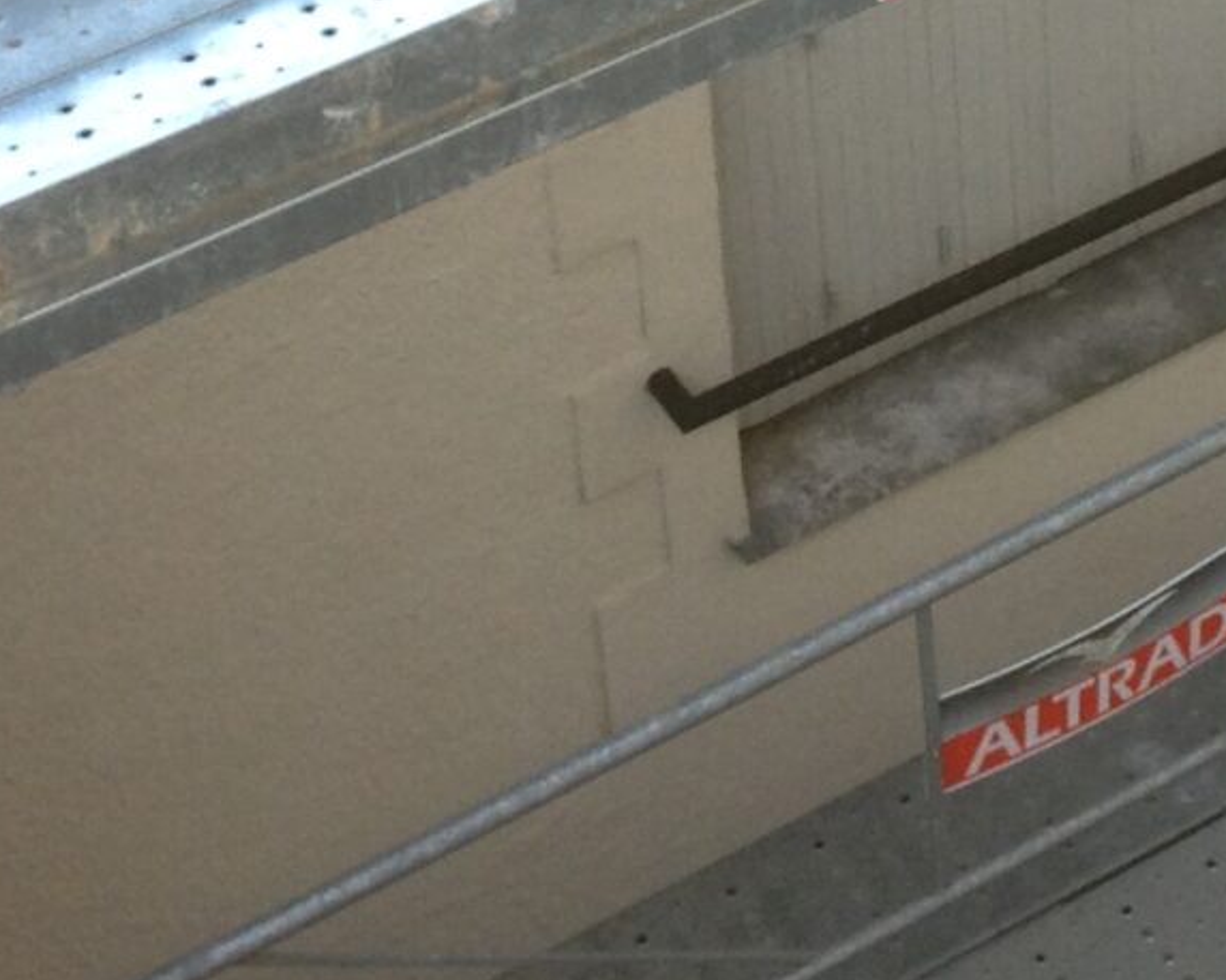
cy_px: -624
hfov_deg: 12.5
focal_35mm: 153
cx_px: 1078
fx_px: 5549
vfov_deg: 9.7
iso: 50
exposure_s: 1/40
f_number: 2.4
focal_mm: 4.28
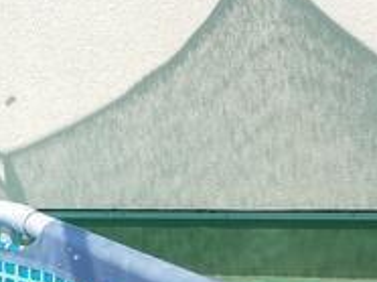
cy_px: 442
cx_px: -207
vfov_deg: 15.9
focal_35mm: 84
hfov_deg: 19.8
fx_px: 914
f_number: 1.7
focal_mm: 4.2
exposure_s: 1/1272
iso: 50
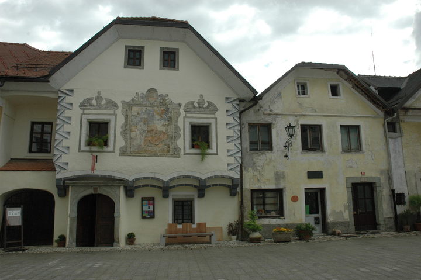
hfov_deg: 67.4
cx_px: 210
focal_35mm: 27
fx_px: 316
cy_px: 140
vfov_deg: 47.9
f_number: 11
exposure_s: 1/500
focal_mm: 18
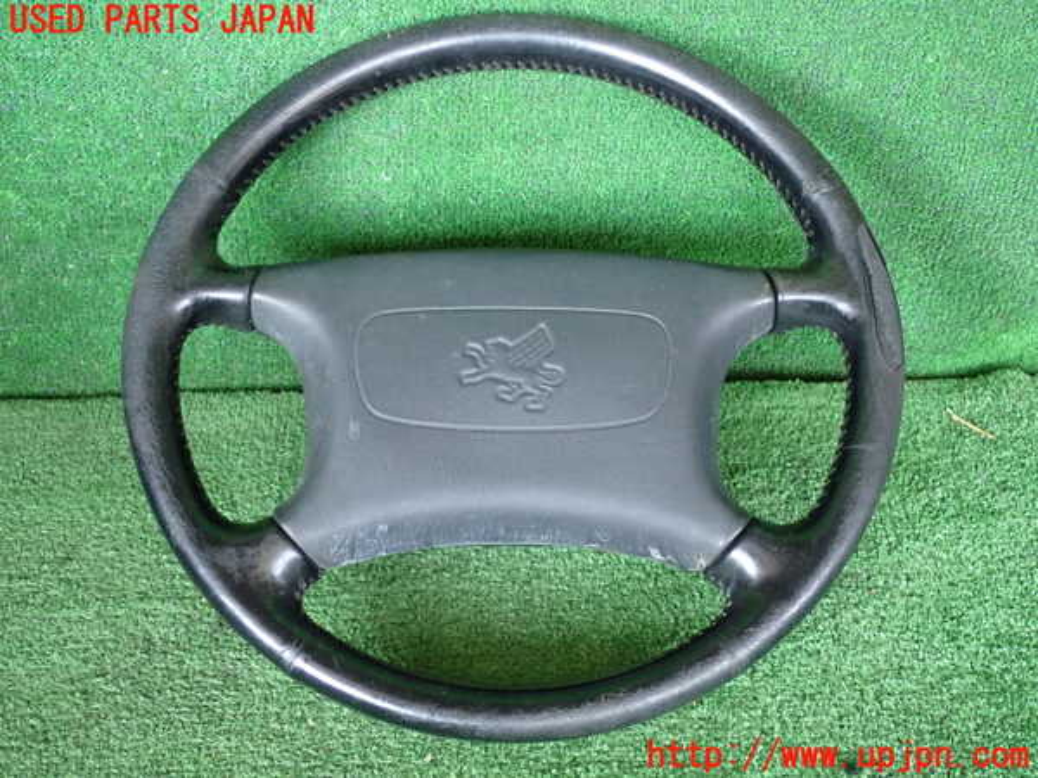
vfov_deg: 30.9
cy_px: 389
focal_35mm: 47
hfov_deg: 40.4
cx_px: 519
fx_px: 1409
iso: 800
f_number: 3.1
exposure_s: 1/125
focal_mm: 8.4
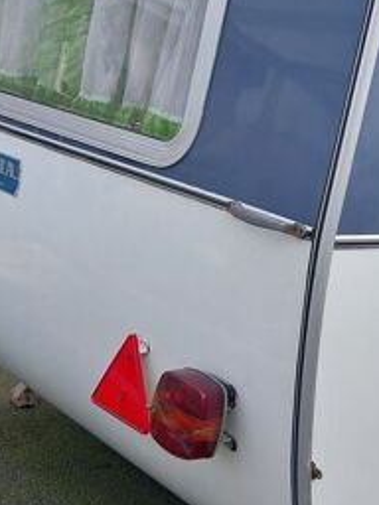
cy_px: 195
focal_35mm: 65
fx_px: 949
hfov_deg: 22.1
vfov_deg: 29.7
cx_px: 341
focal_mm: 4
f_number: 1.8
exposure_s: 1/546
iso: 25
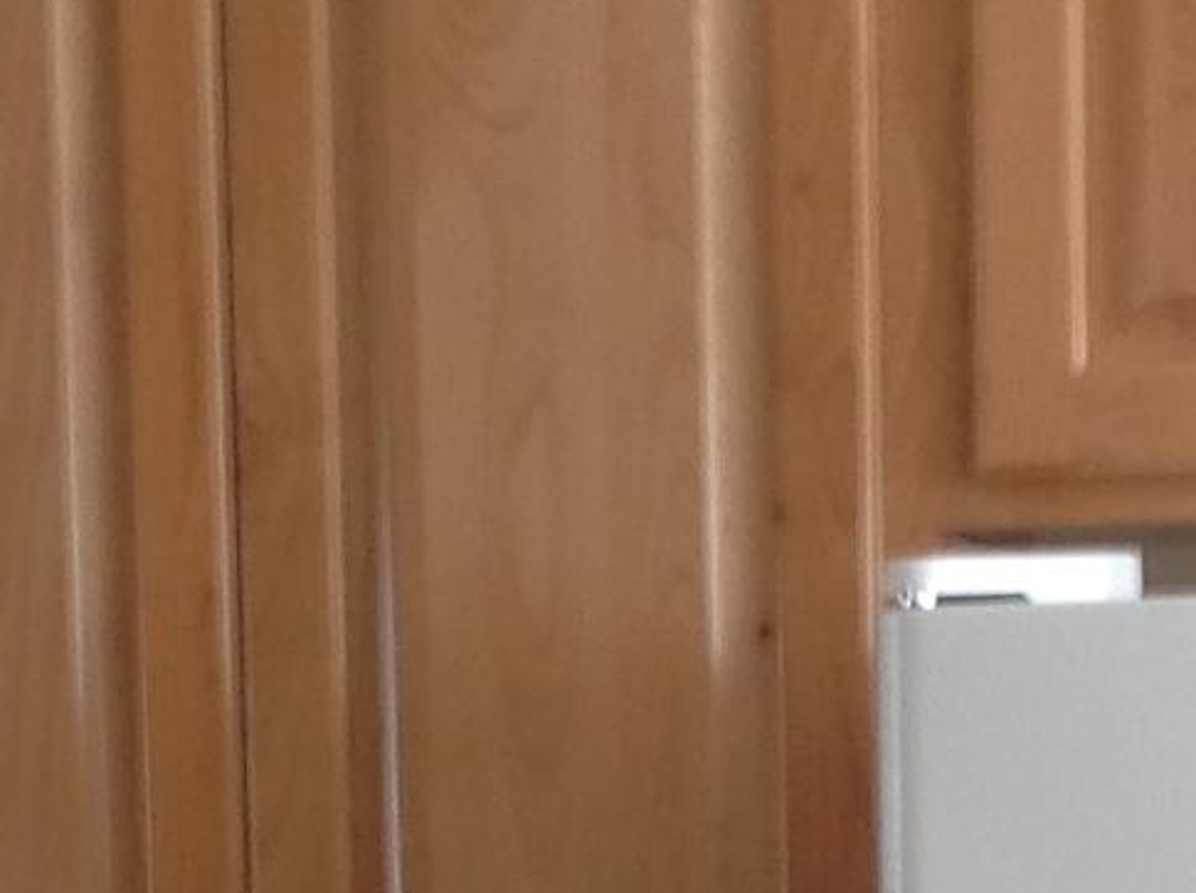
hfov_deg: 10.6
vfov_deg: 7.7
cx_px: 375
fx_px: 6450
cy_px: 1502
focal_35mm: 187
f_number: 2.4
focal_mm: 4.28
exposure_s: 1/15
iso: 64
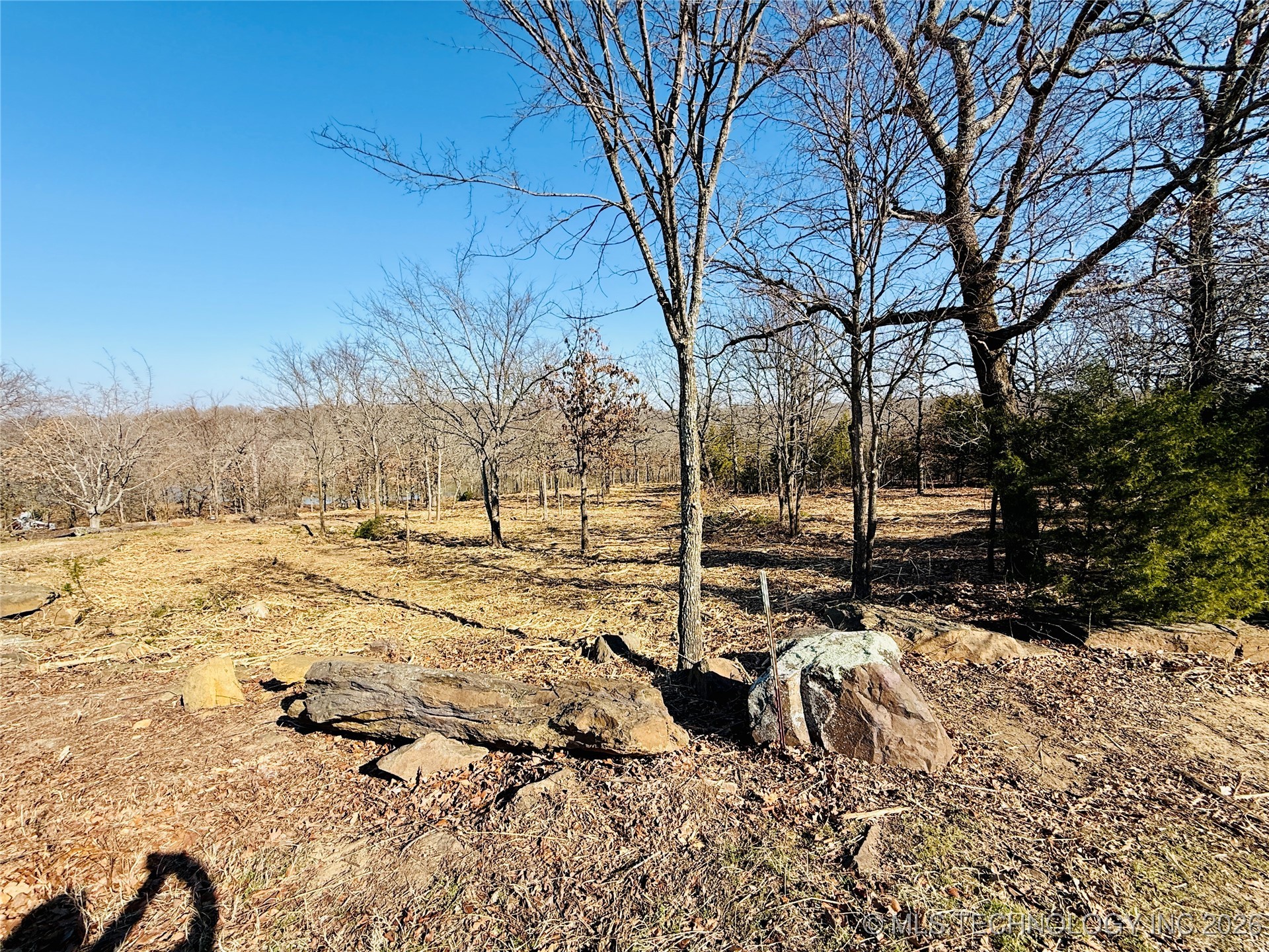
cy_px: 476
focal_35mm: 14
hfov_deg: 102.1
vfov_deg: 85.7
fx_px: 513
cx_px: 634
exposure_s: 1/1312
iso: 50
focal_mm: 2.22
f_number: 2.2
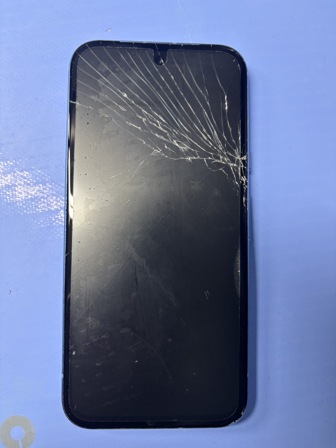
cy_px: 224
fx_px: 336
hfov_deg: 53.1
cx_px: 168
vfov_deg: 67.3
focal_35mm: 26
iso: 125
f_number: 1.6
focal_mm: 5.96
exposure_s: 1/105
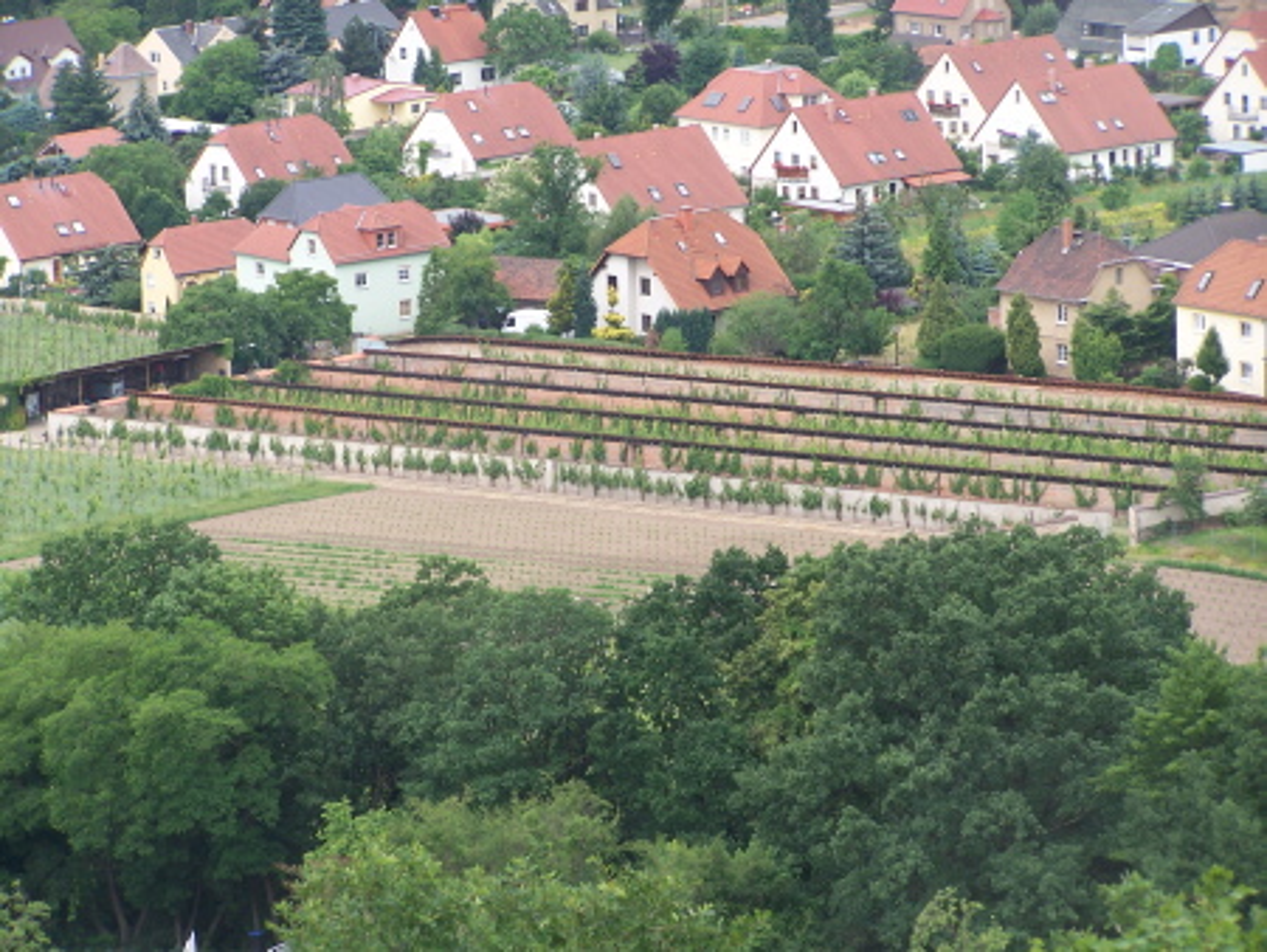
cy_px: 476
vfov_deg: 8.8
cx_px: 634
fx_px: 6189
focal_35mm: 169
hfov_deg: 11.7
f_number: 3.2
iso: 100
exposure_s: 1/400
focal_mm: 28
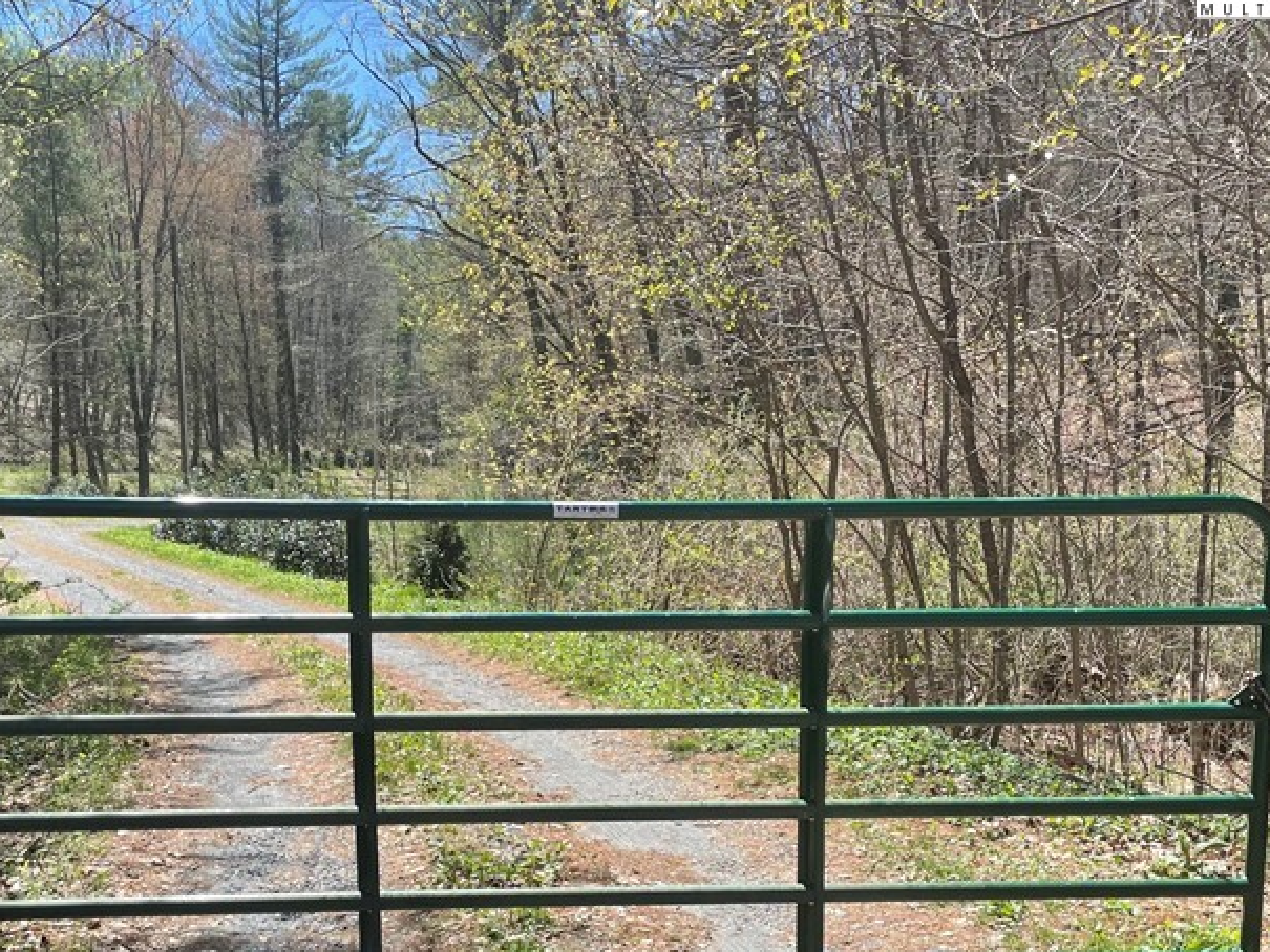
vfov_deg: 32.3
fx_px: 1615
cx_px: 550
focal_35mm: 44
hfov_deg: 42.8
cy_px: 717
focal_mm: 4.2
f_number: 1.6
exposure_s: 1/1473
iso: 32
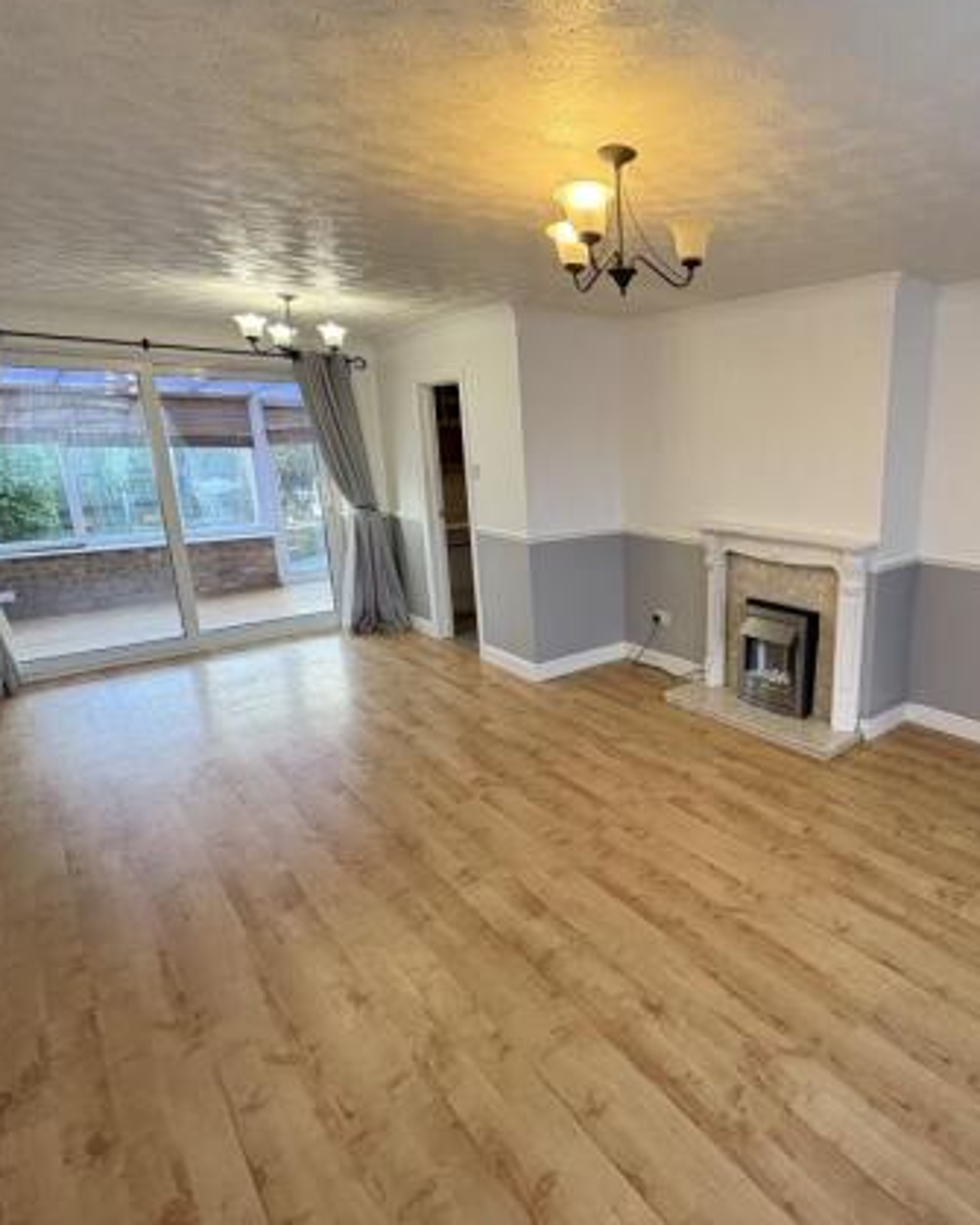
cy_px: 601
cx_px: 724
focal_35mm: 19
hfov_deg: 66.8
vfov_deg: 83.3
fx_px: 689
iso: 200
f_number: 2.2
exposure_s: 1/50
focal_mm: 2.22
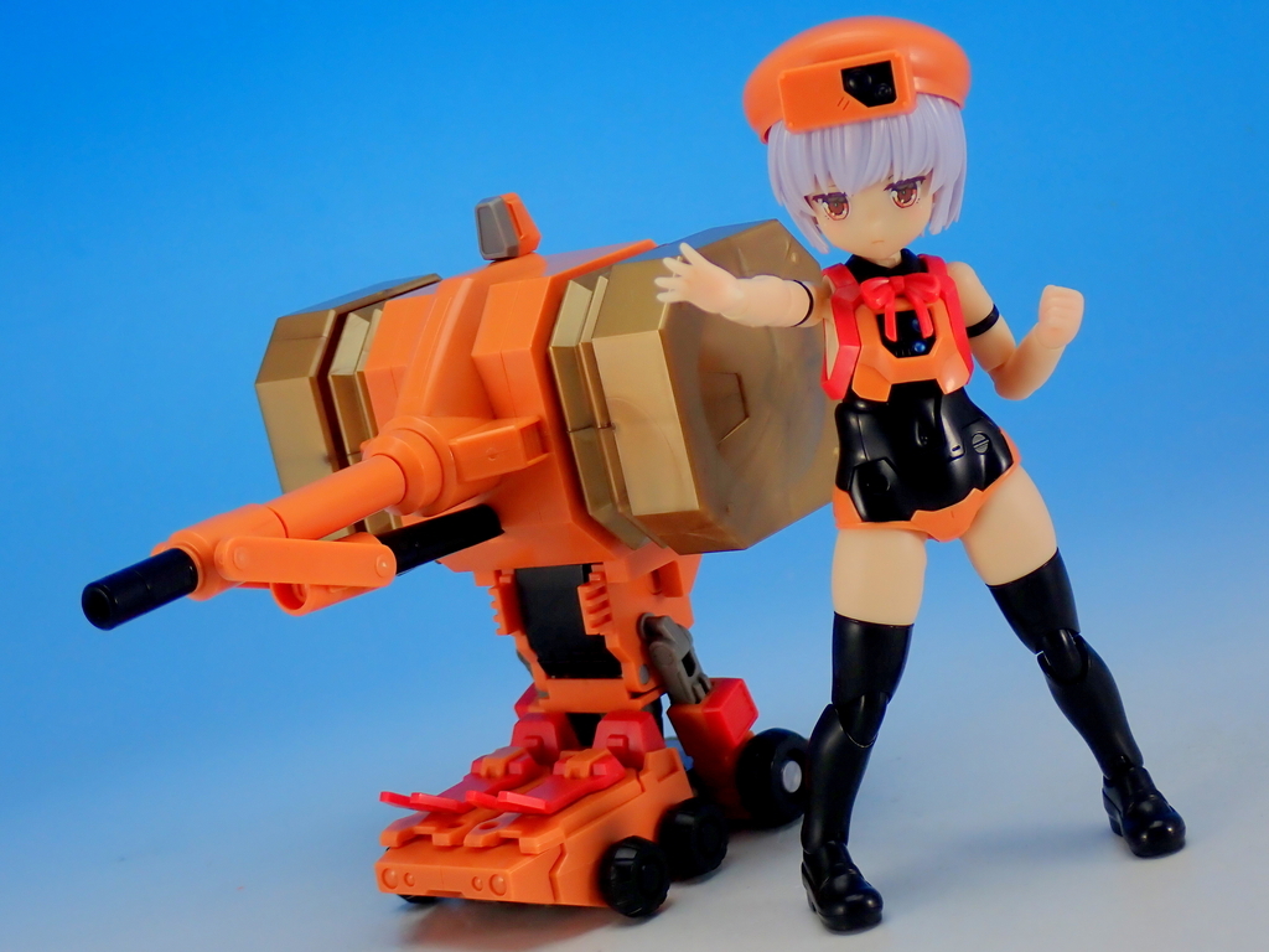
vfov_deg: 20.7
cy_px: 476
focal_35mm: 71
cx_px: 634
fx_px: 2603
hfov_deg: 27.4
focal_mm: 12.73
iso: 100
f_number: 3.9
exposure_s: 1/25
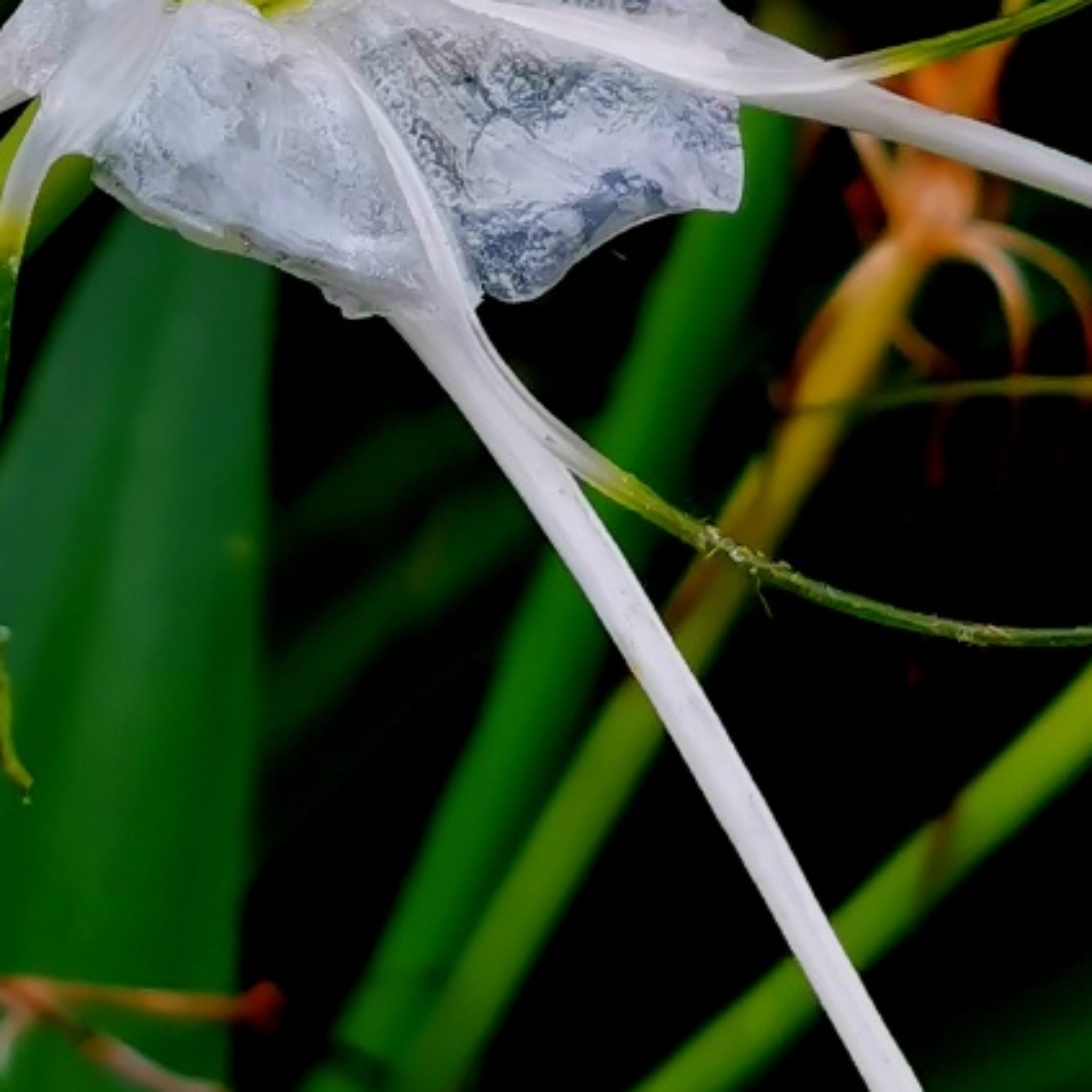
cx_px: 129
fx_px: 4104
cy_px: -350
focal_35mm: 115
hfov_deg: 15.0
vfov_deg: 14.5
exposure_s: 1/349
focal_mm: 4.66
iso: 50
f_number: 1.4
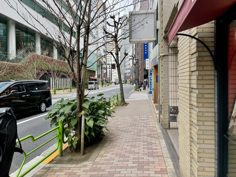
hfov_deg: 67.3
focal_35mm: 26
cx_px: 118
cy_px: 88
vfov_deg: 53.1
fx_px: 177
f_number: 1.6
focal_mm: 4.2
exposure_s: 1/485
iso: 32
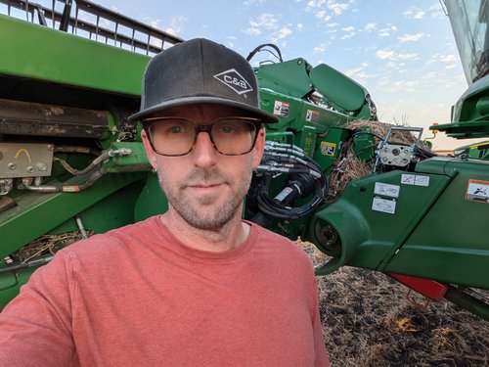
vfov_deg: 63.4
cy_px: 184
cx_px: 244
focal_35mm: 21
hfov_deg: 79.0
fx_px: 297
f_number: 2.2
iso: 46
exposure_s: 1/336
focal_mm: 2.74
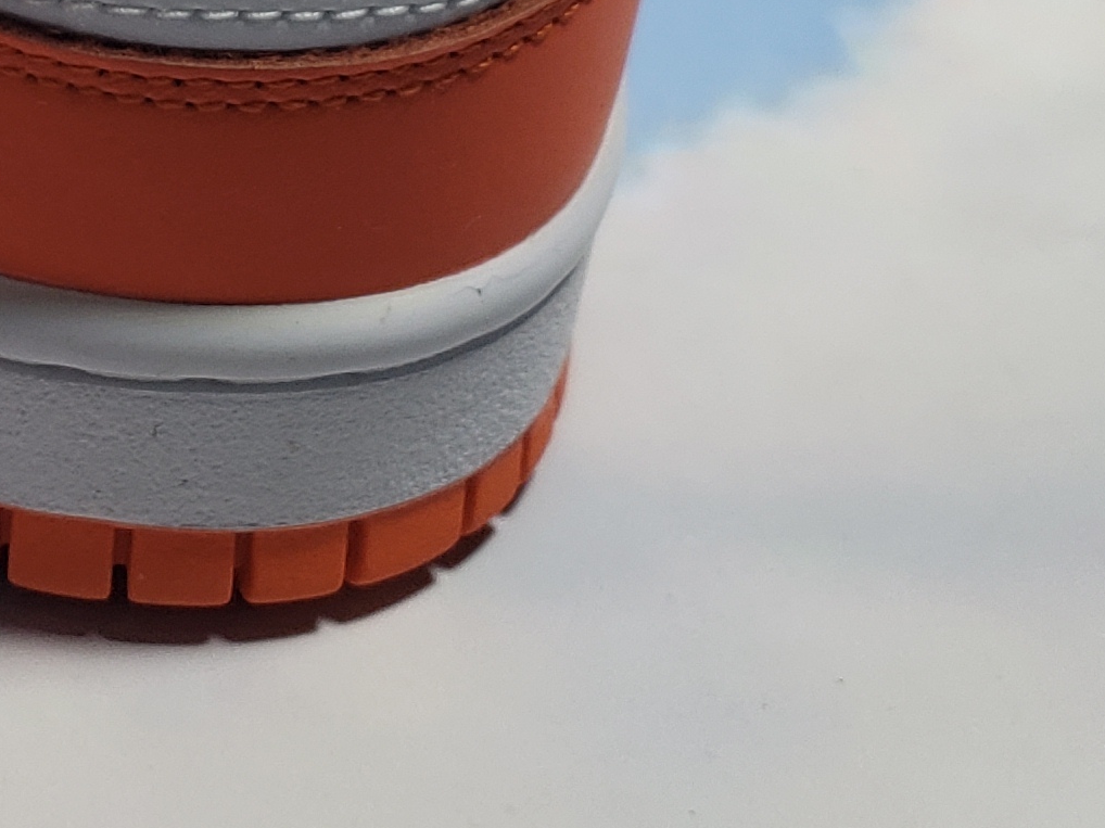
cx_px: -355
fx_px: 3287
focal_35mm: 103
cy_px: -198
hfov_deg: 17.8
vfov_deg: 13.9
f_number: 1.5
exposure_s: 1/497
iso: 50
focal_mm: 4.3
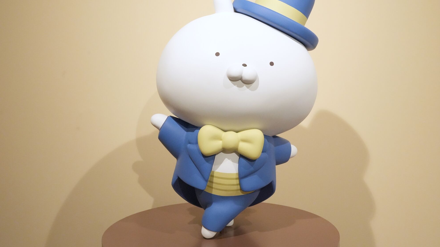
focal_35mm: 40
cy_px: 112
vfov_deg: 29.7
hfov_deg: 50.5
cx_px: 219
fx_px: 467
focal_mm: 38
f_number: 10
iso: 10000
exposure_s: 1/100
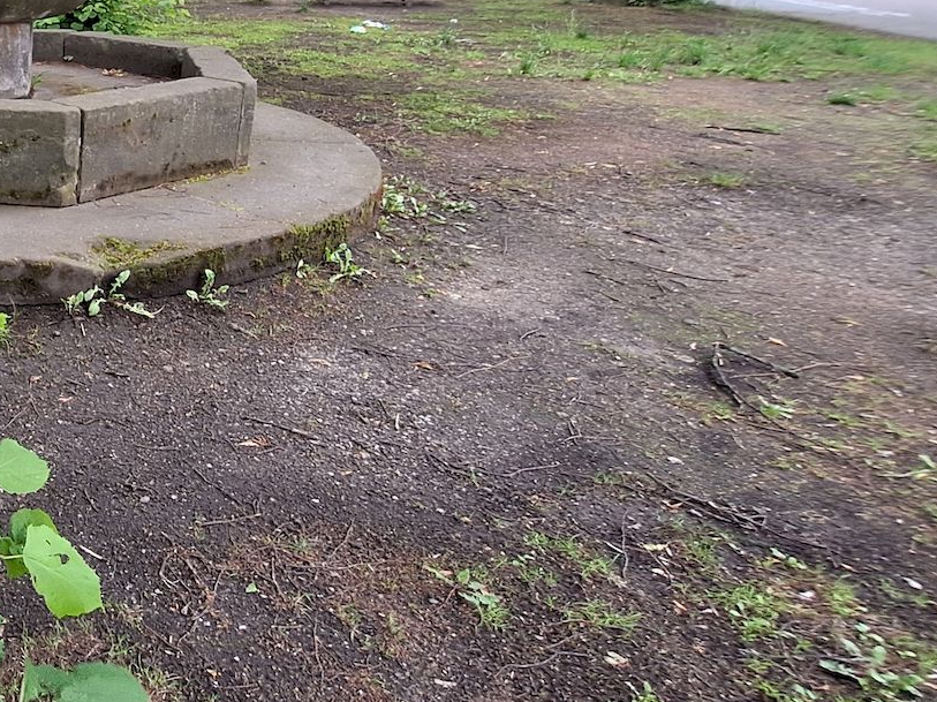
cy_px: 172
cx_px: -115
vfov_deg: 42.7
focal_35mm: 32
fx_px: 866
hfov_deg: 43.0
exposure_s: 1/50
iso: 64
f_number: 2.2
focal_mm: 1.74
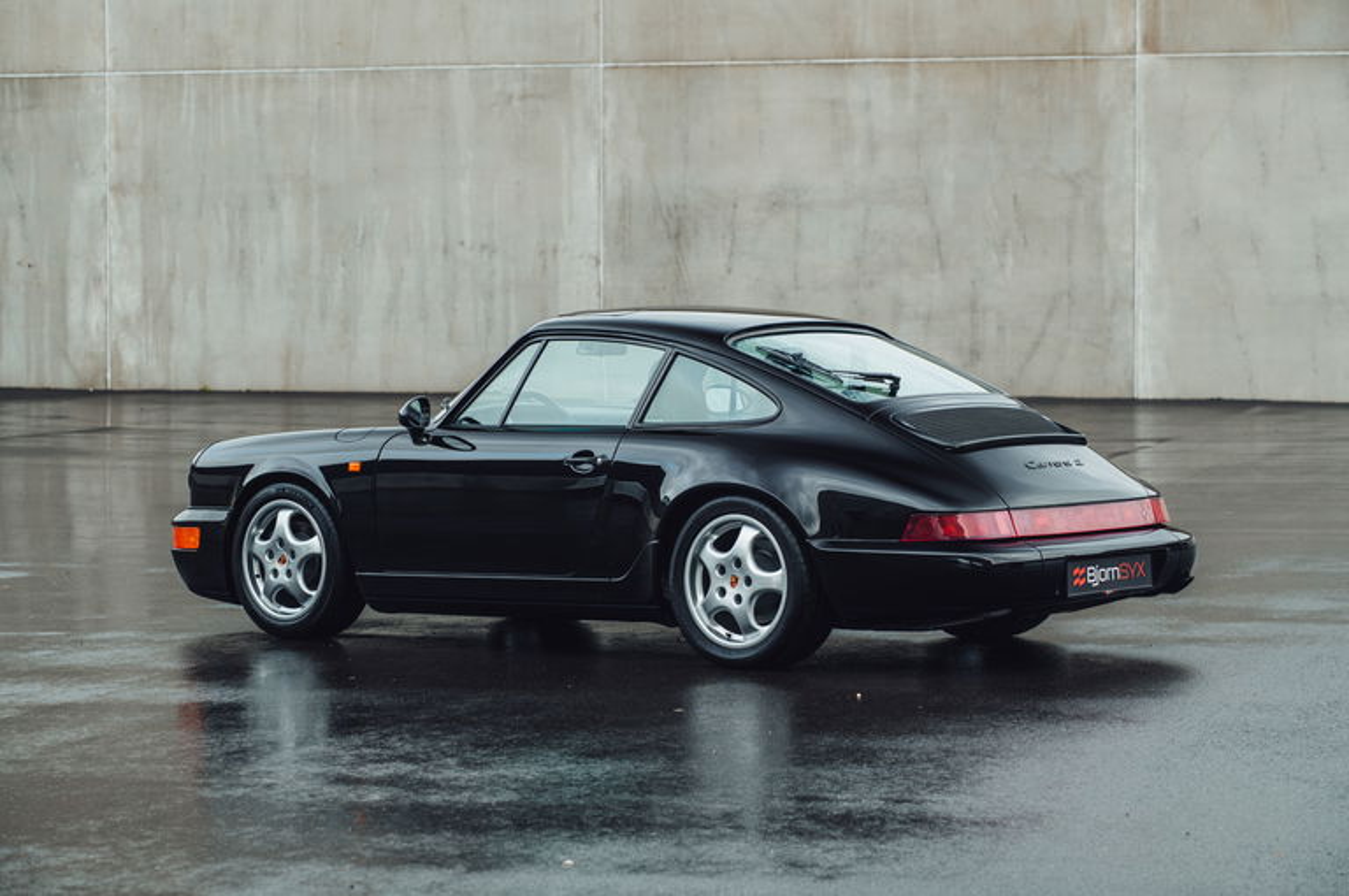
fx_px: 3742
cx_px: 674
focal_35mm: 100
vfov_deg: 13.6
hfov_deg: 20.4
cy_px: 448
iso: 400
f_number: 5.6
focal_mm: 100
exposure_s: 1/60
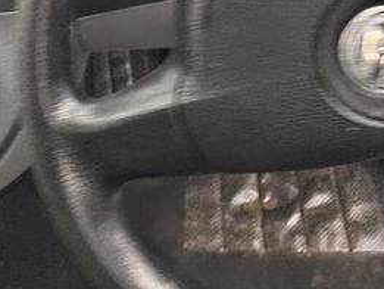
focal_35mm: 48
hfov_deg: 39.5
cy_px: -146
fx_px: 533
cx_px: 163
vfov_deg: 23.9
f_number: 2.2
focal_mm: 2.22
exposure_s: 1/60
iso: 640
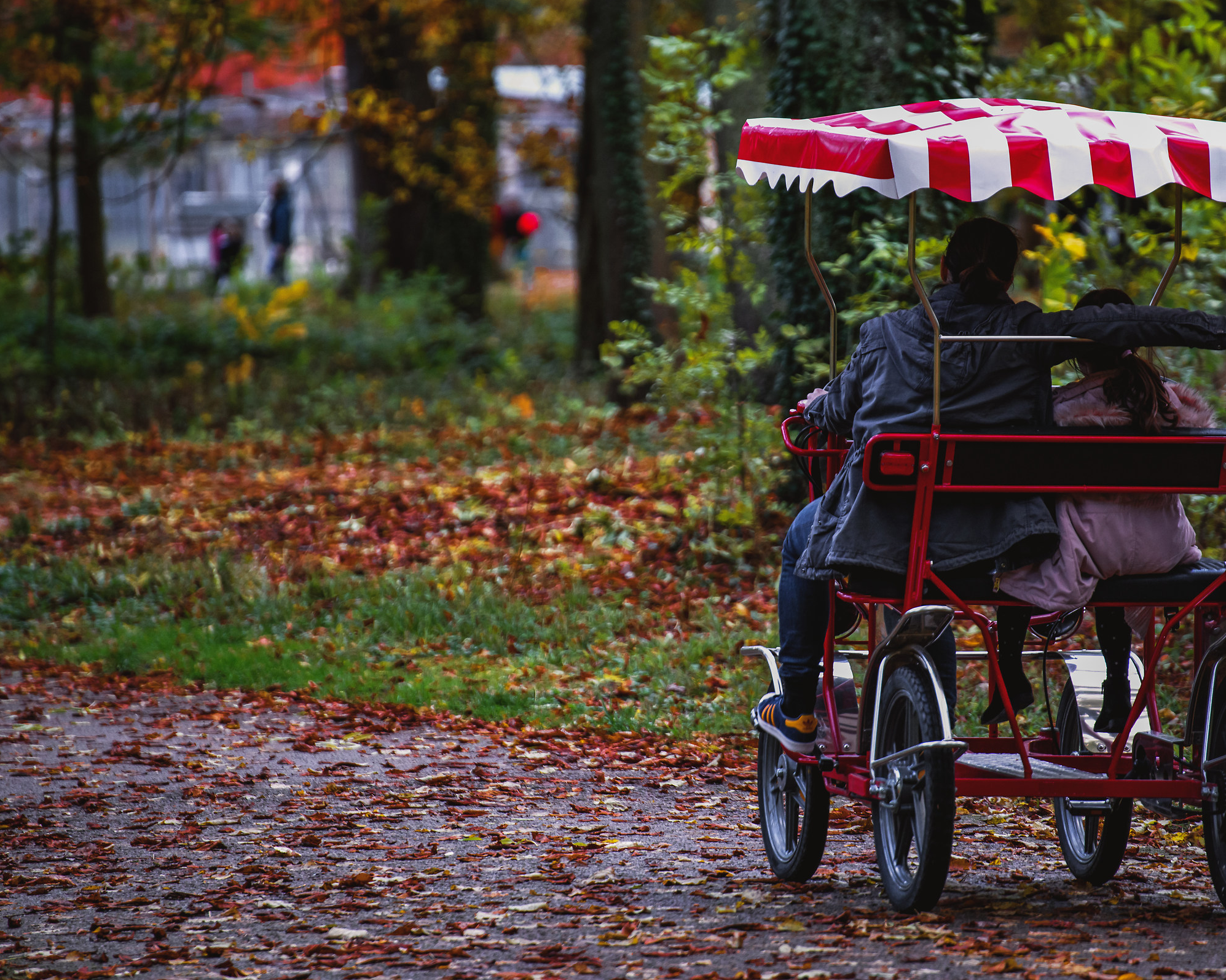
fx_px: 11067
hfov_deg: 6.3
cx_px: 729
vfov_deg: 5.1
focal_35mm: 305
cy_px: 489
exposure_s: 1/160
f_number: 5.6
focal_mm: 270
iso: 1000
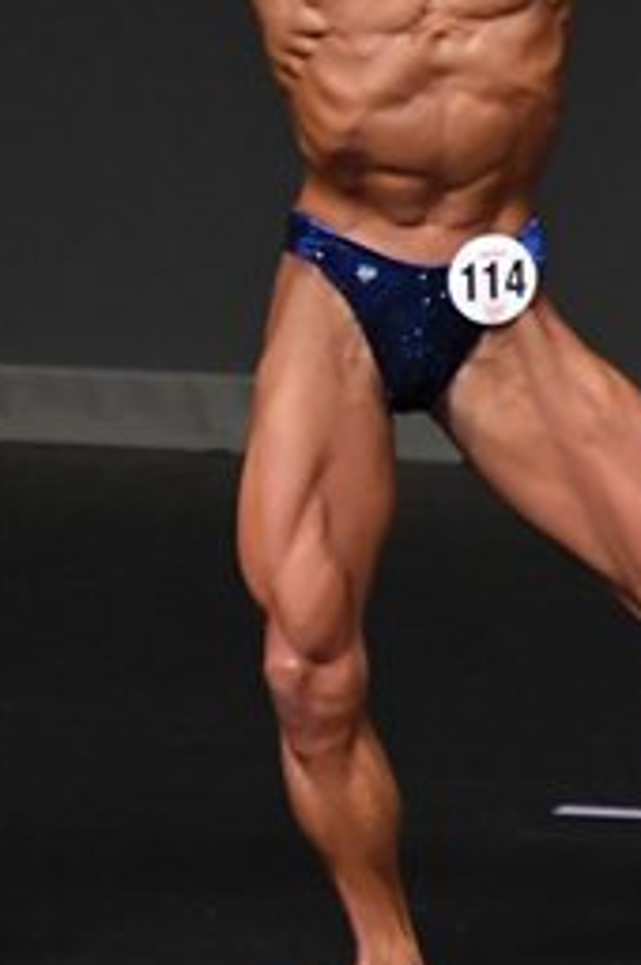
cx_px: -677
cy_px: 305
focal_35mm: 955
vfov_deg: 2.2
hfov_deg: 1.4
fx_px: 25574
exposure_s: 1/400
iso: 4000
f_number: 5.6
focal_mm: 210
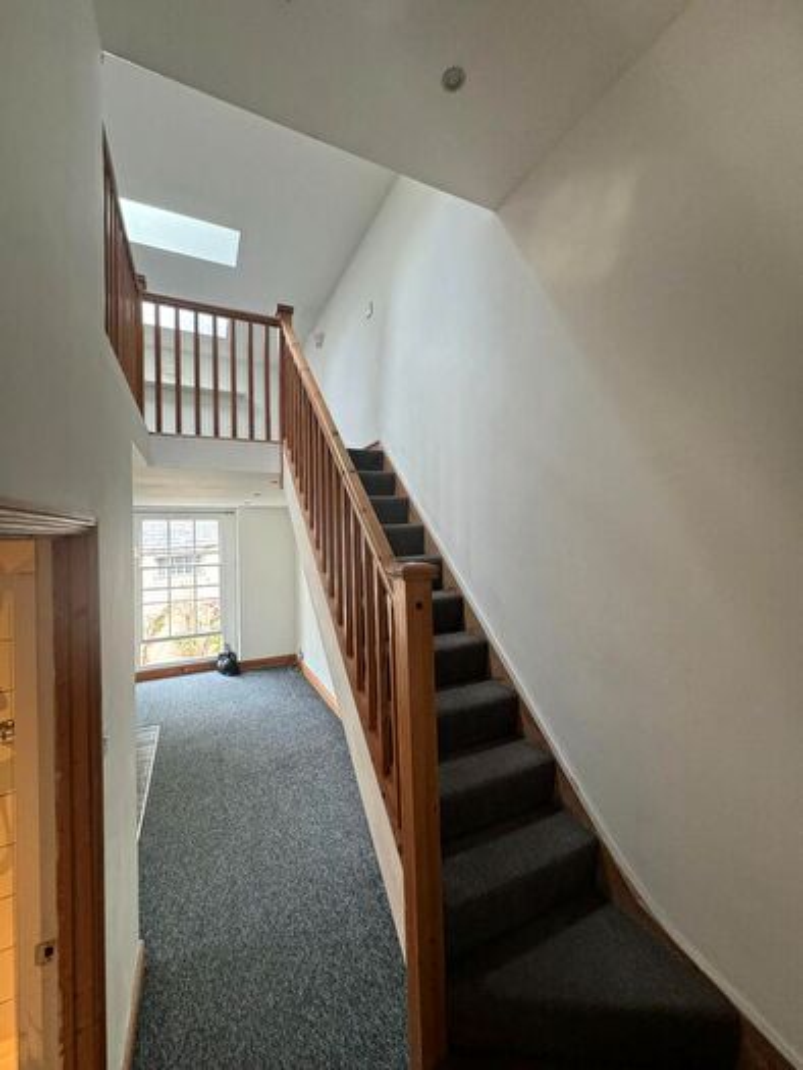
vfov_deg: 102.1
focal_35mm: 14
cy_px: 535
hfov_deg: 85.7
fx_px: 433
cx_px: 402
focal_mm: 2.22
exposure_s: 1/100
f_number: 2.2
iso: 250
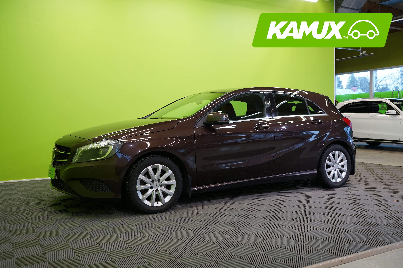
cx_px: 202
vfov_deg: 38.9
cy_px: 134
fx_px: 381
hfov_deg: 55.8
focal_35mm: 34
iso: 500
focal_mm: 34
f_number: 5.6
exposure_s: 1/30
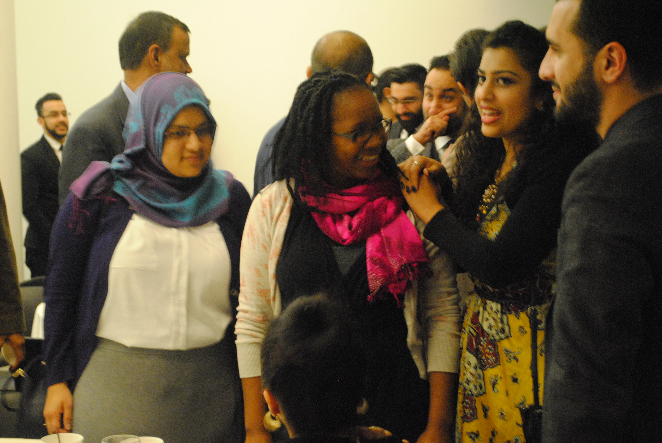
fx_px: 1215
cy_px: 222
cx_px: 331
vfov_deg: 20.7
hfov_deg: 30.5
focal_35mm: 66
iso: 1600
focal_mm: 44
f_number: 5.3
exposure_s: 1/10
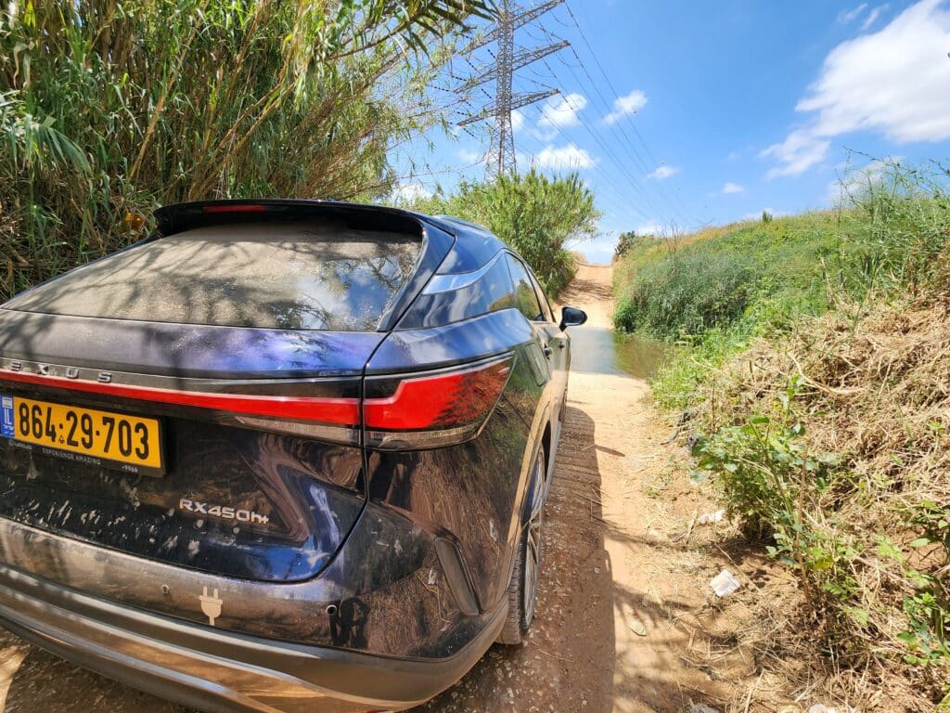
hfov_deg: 106.2
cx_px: 475
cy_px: 356
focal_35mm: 13
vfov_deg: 89.9
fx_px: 357
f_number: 2.2
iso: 50
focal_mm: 2.2
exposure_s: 1/1218
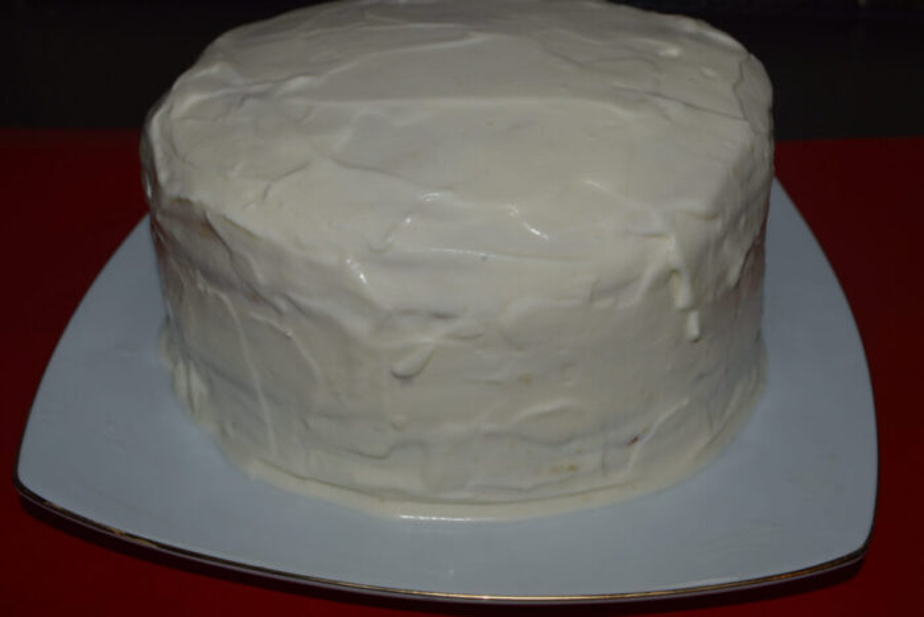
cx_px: 462
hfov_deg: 43.6
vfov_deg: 29.9
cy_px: 308
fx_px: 1155
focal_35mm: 45
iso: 100
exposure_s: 1/60
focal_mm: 30
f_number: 8
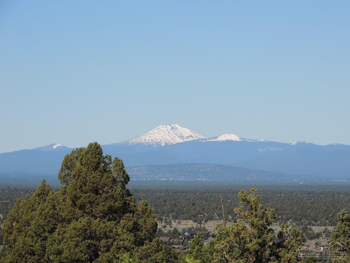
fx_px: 2022
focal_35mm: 200
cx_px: 175
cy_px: 132
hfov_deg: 9.9
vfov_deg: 7.4
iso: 100
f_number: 4.6
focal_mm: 35.6
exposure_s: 1/1000
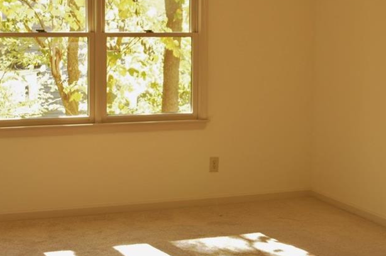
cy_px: 114
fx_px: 749
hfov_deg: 28.8
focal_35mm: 70
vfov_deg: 19.4
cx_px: 158
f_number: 2.8
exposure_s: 1/160
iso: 800
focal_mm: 28
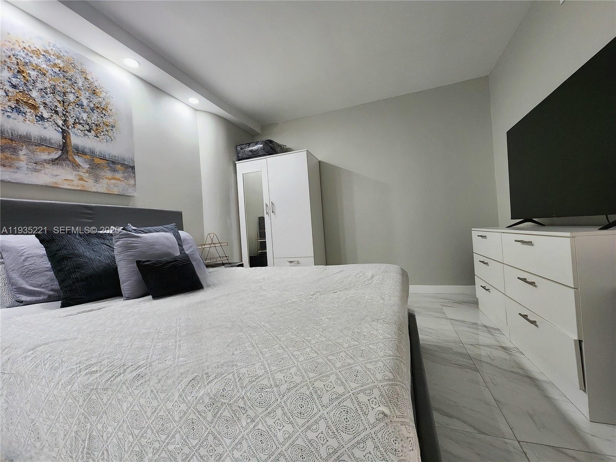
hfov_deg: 106.2
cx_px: 308
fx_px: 231
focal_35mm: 13
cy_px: 231
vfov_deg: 89.9
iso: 250
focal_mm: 2.2
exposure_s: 1/60.2
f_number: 2.2
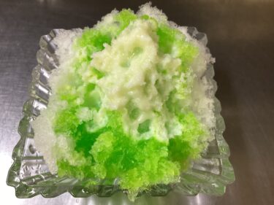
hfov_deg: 58.4
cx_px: 137
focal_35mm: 31
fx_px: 245
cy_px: 102
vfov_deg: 45.4
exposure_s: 1/60
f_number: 2.4
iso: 160
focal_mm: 3.3
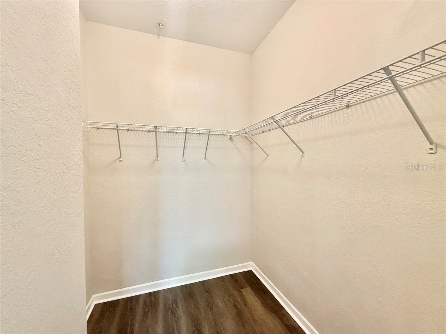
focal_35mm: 14
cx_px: 223
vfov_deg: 85.7
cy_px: 167
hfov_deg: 102.1
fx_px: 180
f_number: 2.2
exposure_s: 1/60
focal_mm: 2.22
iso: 250
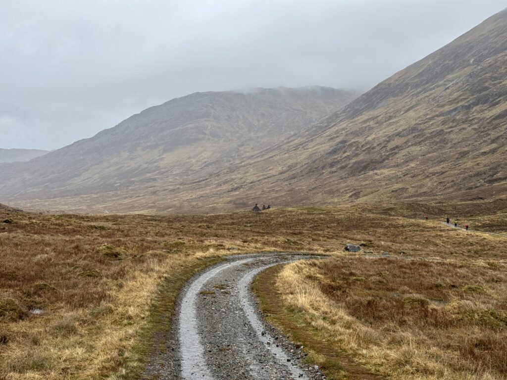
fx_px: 703
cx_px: 254
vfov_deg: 30.3
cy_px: 190
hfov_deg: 39.7
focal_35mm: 48
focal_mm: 6.76
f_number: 1.78
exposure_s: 1/1724
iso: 64
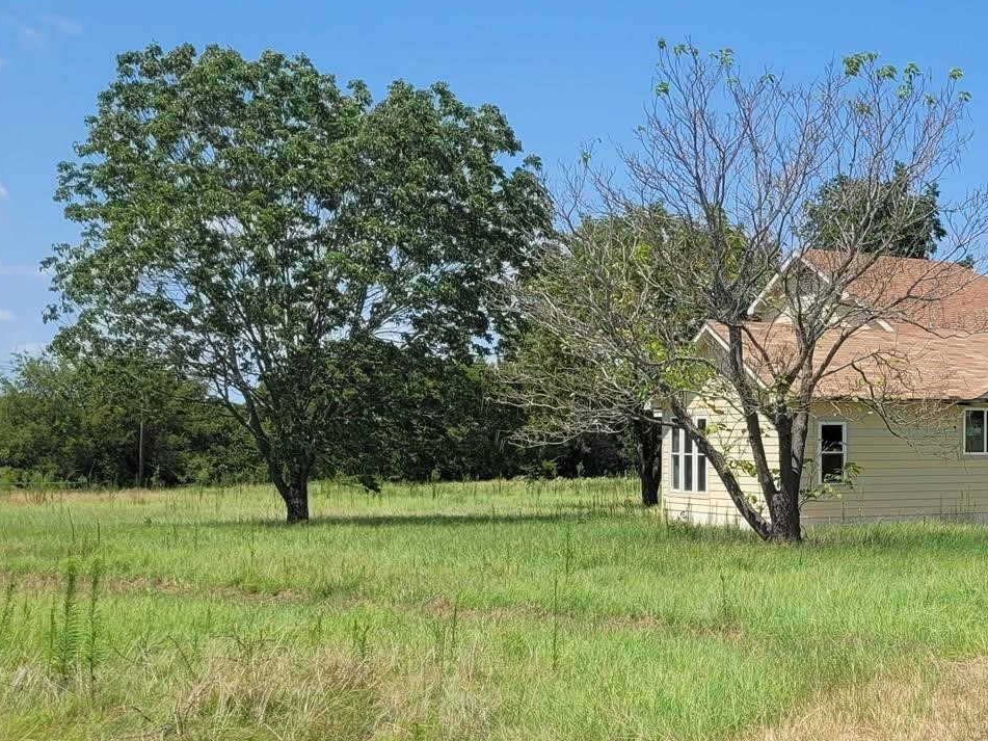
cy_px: 491
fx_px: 1598
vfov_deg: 26.0
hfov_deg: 32.8
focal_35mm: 56
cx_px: 874
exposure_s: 1/2607
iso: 40
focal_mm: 5.4
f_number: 1.8
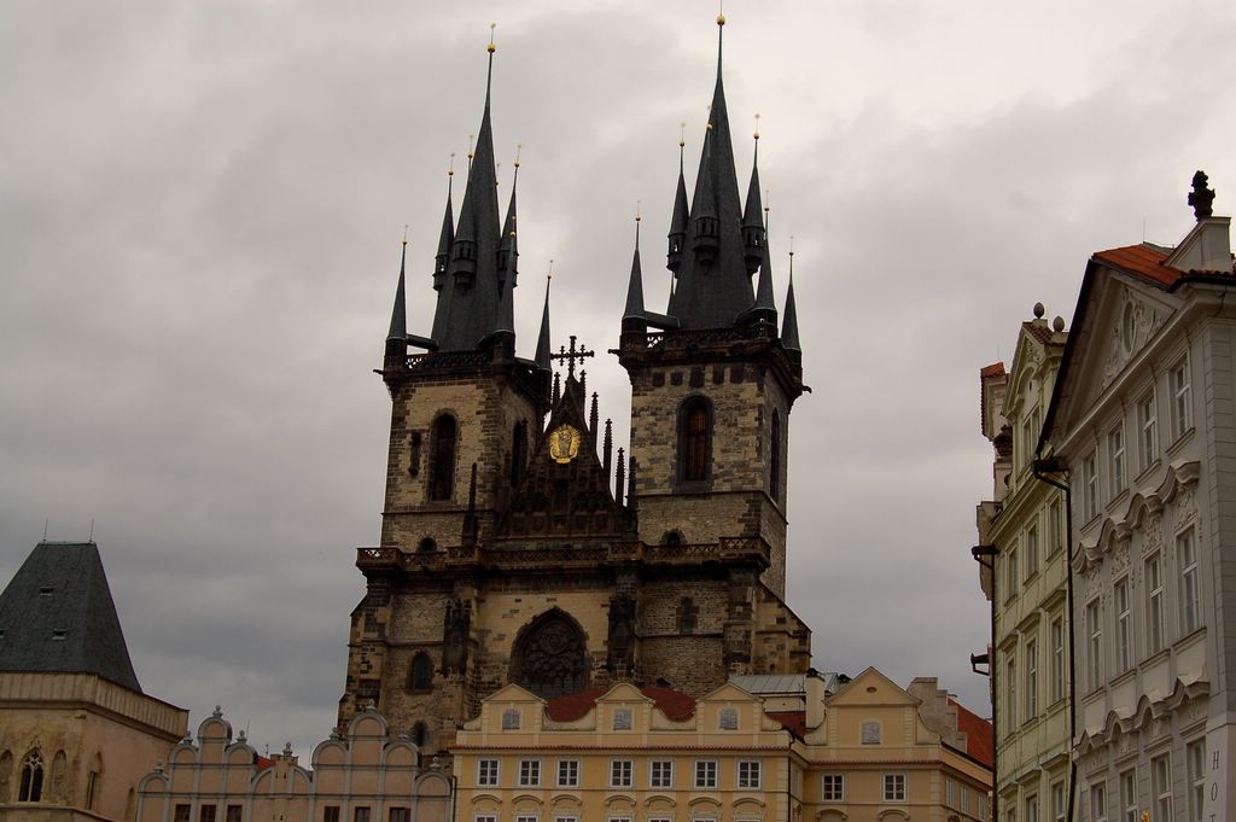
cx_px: 618
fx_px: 1801
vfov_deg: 25.7
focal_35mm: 52
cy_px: 411
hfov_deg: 37.9
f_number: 9
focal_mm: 35
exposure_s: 1/1000
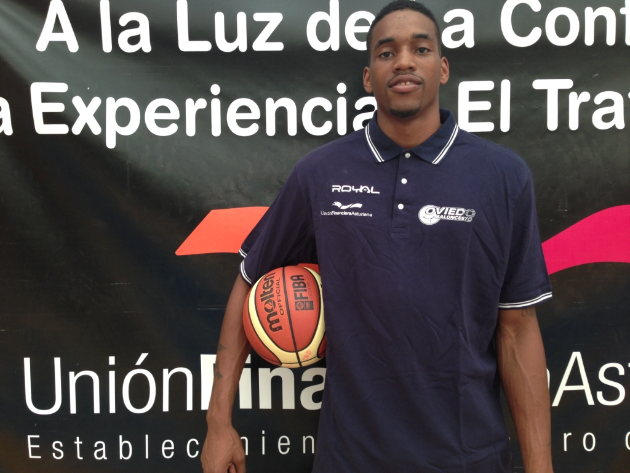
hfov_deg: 55.4
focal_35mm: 33
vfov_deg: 42.9
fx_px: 601
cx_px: 315
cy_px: 236
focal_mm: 4.12
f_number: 2.4
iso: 50
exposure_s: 1/20
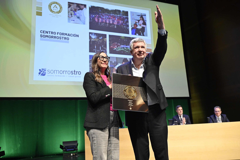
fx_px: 213
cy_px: 80
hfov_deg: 58.7
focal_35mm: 32
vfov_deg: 41.1
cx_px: 120
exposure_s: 1/250
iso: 4000
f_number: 4
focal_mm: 32
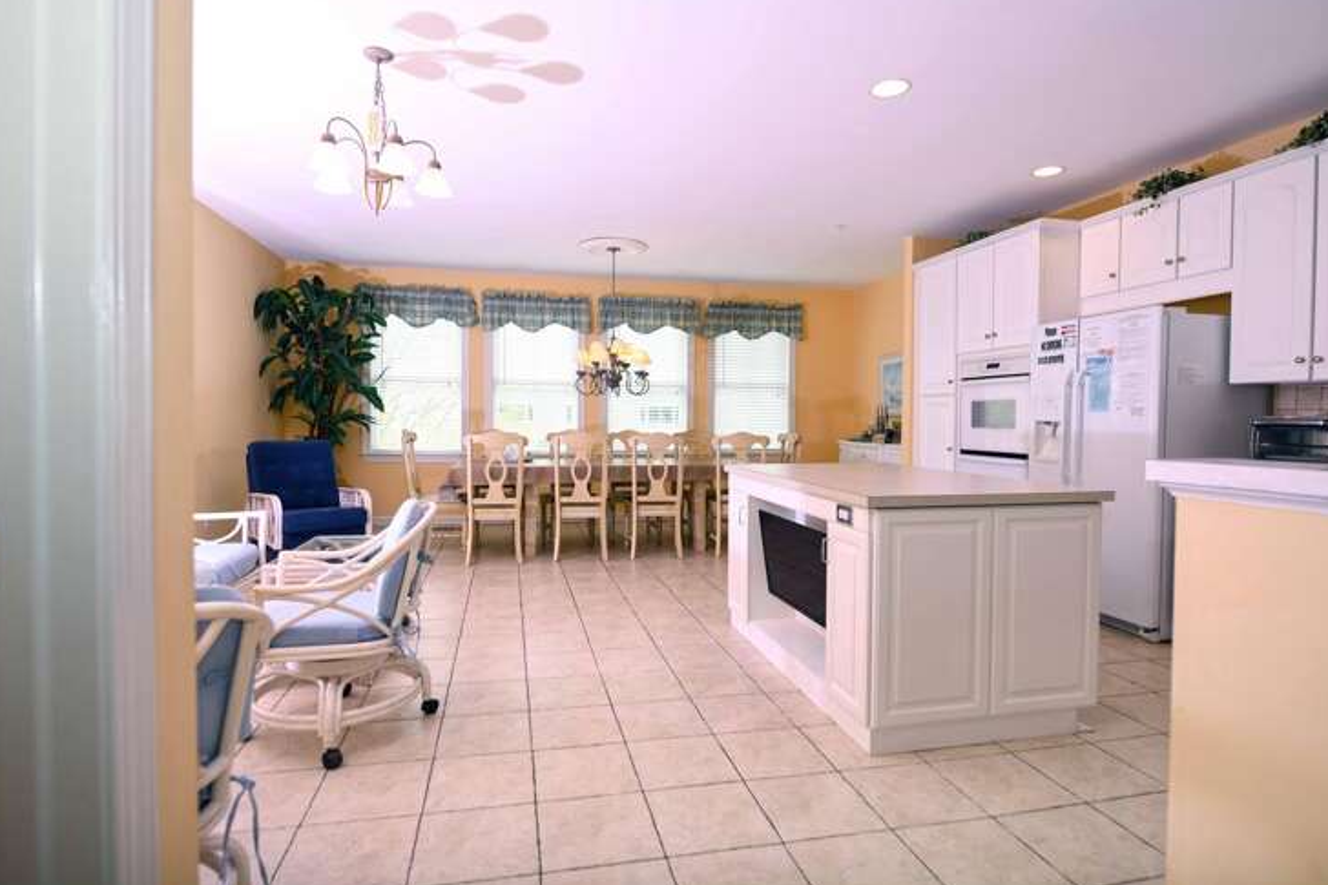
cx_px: 649
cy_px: 443
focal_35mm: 19
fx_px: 701
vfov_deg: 64.5
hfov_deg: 86.9
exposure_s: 1/320
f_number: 3.5
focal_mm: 18
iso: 320
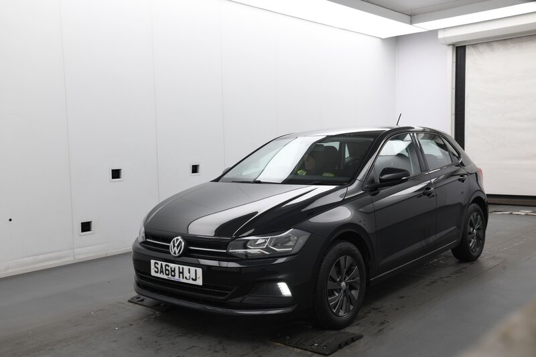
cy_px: 178
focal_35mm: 38
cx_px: 268
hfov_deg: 50.7
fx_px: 566
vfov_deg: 35.0
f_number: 8
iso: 320
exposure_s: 1/20
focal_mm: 38
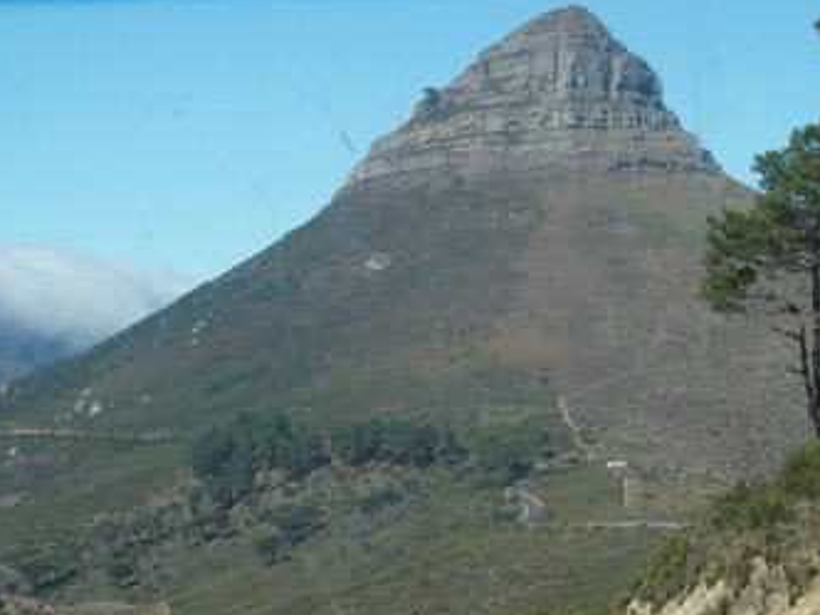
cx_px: 370
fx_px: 2606
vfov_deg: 13.5
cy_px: 279
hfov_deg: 17.9
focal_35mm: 110
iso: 100
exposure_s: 1/800
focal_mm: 16.1
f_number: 4.5
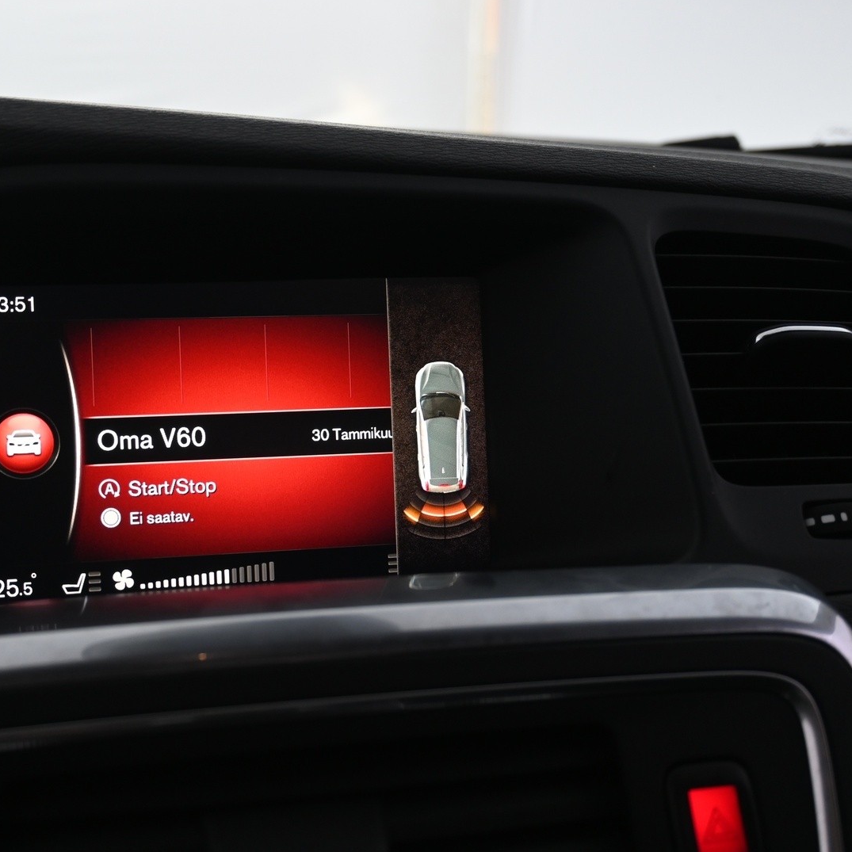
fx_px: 1151
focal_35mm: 41
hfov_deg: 40.2
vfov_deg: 40.6
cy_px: 425
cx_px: 296
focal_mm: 21.5
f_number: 4
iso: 500
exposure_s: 1/30
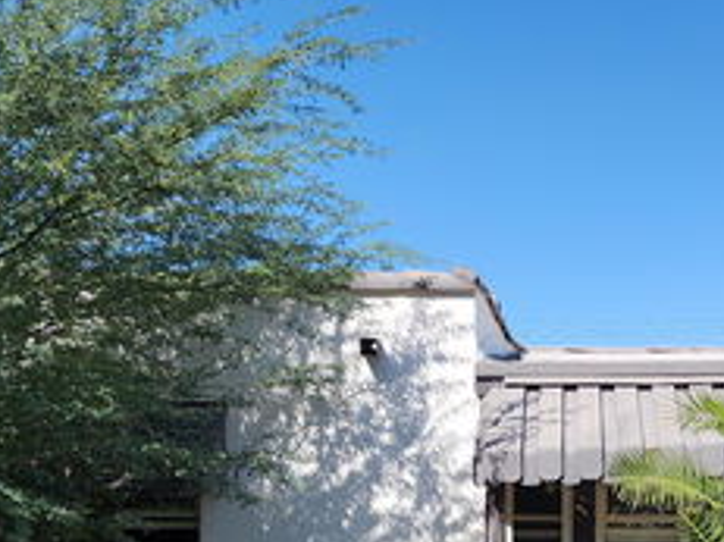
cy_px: 576
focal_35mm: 51
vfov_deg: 26.6
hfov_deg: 36.1
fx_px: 1066
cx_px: 595
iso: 12
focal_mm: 6.4
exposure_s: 1/1030
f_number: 1.8
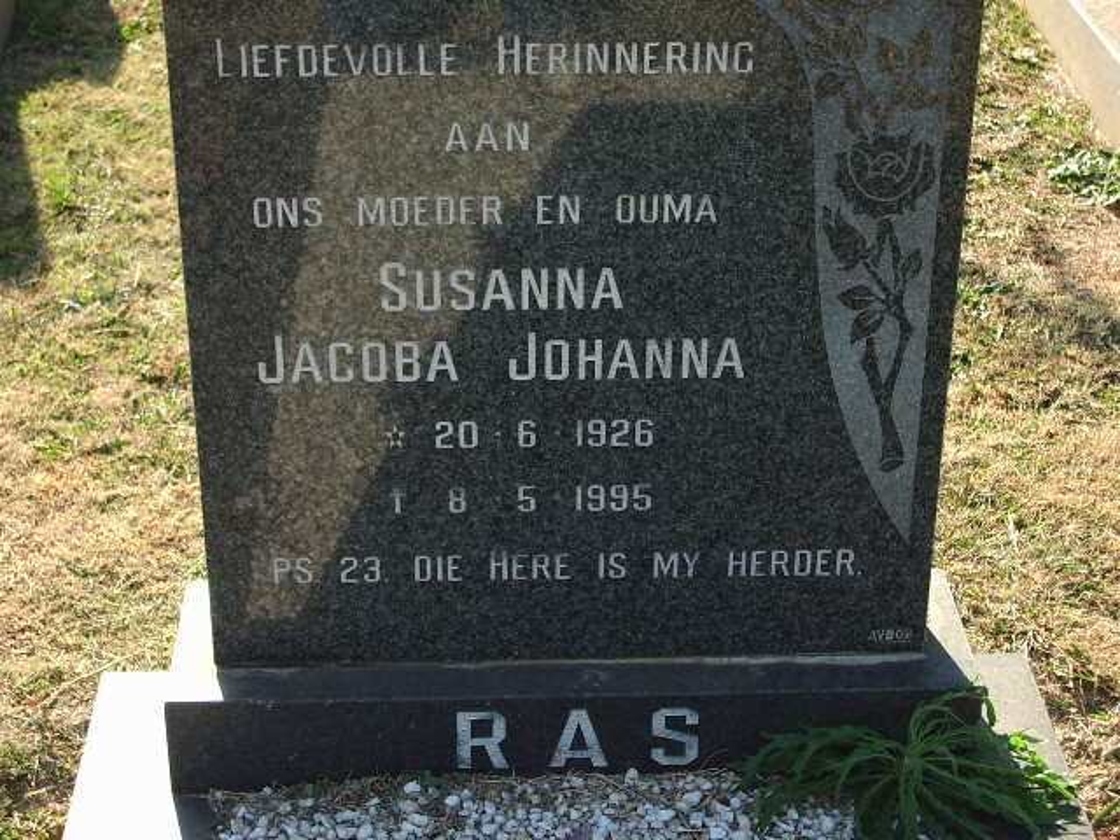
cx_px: 560
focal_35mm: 74
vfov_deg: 19.9
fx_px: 2394
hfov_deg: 26.3
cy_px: 420
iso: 100
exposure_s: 1/160
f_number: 3.9
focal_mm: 12.2
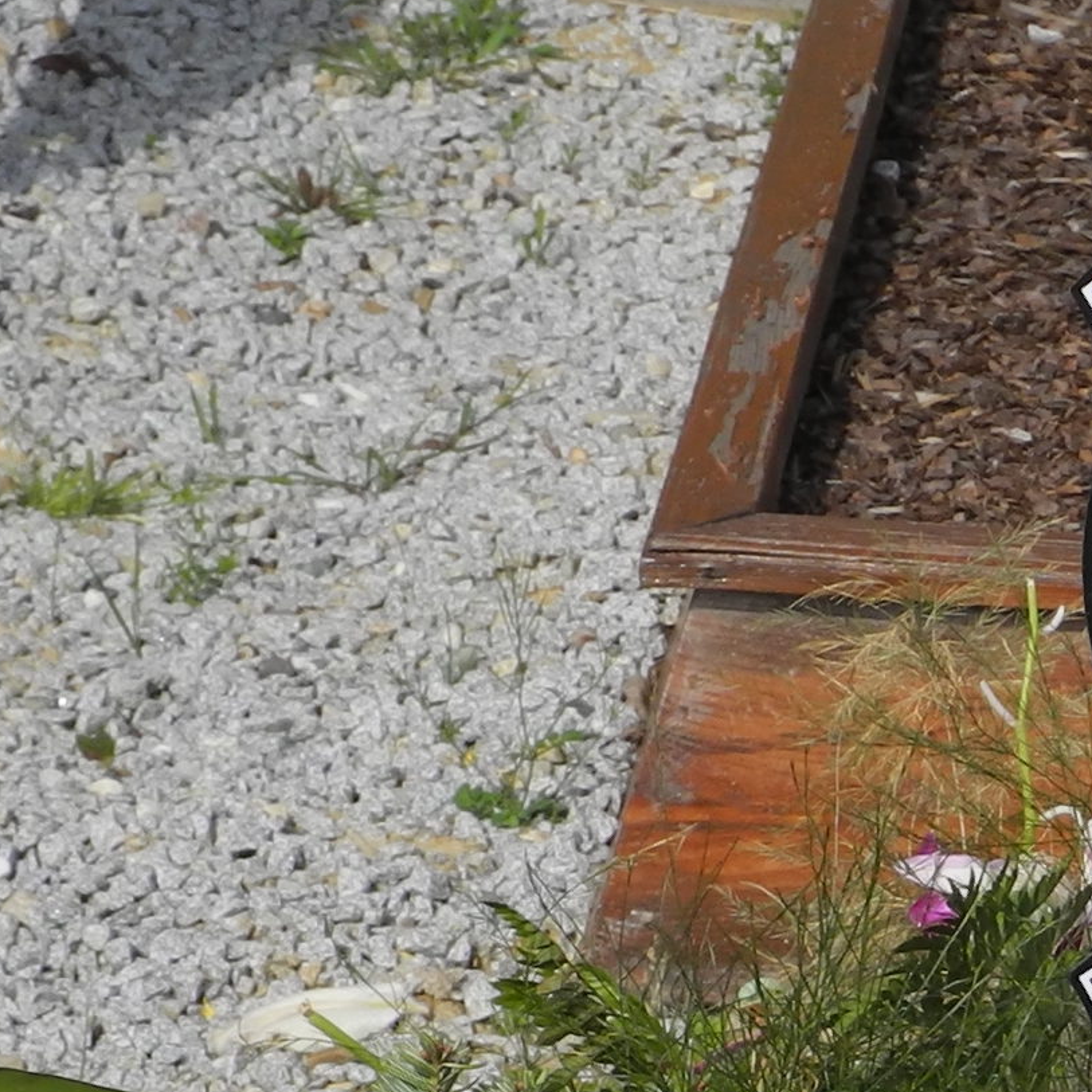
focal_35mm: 242
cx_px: 1498
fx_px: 8637
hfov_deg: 7.1
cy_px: 1477
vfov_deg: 7.2
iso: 100
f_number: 4
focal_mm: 13
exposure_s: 1/1000
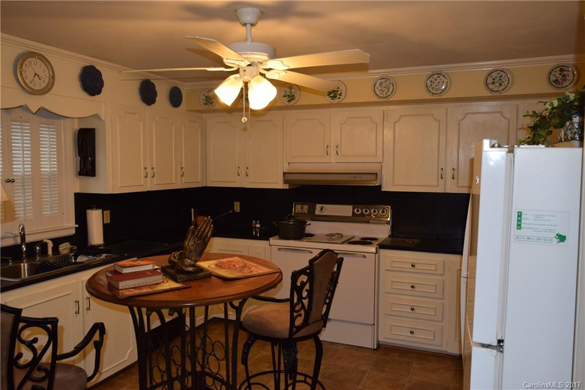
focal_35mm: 27
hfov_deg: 67.4
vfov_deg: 47.9
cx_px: 292
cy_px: 195
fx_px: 439
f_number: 5
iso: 800
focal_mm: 18
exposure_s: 1/100
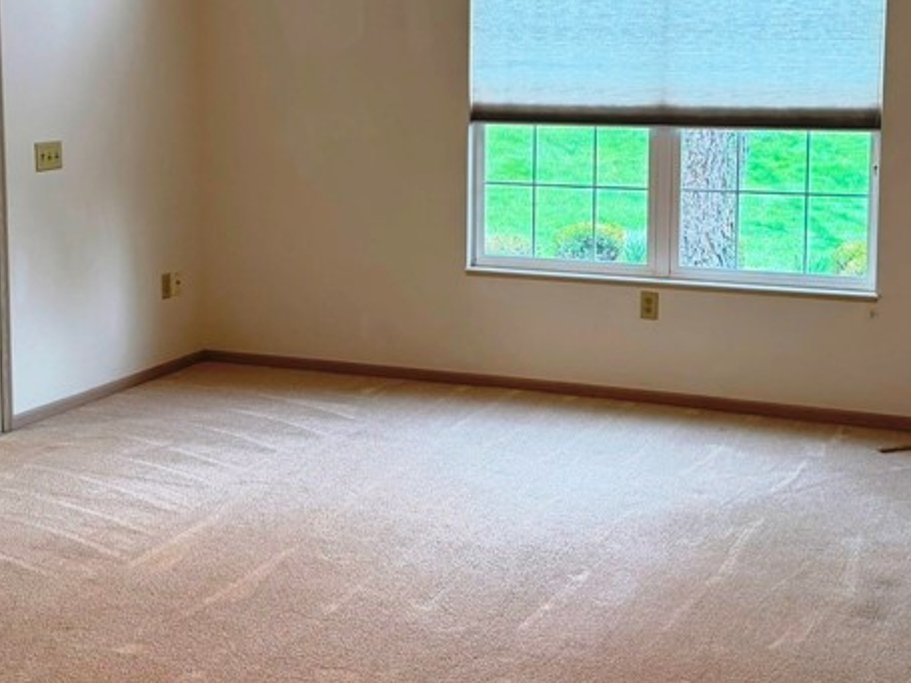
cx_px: 418
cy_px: 190
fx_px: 1421
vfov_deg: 26.7
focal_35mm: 54
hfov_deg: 35.5
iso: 100
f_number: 1.78
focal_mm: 6.76
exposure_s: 1/120
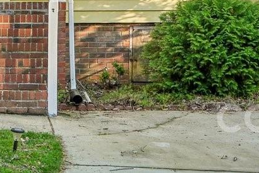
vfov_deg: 8.3
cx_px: -73
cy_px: -259
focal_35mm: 150
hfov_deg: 13.2
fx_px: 1079
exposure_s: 1/60
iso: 100
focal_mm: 20
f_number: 8
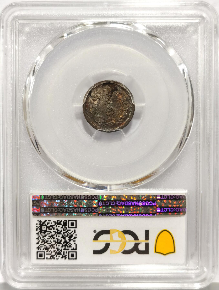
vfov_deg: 35.5
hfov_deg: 27.1
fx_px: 454
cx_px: 110
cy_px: 145
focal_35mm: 54
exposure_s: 1/100
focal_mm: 5.56
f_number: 16
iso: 125
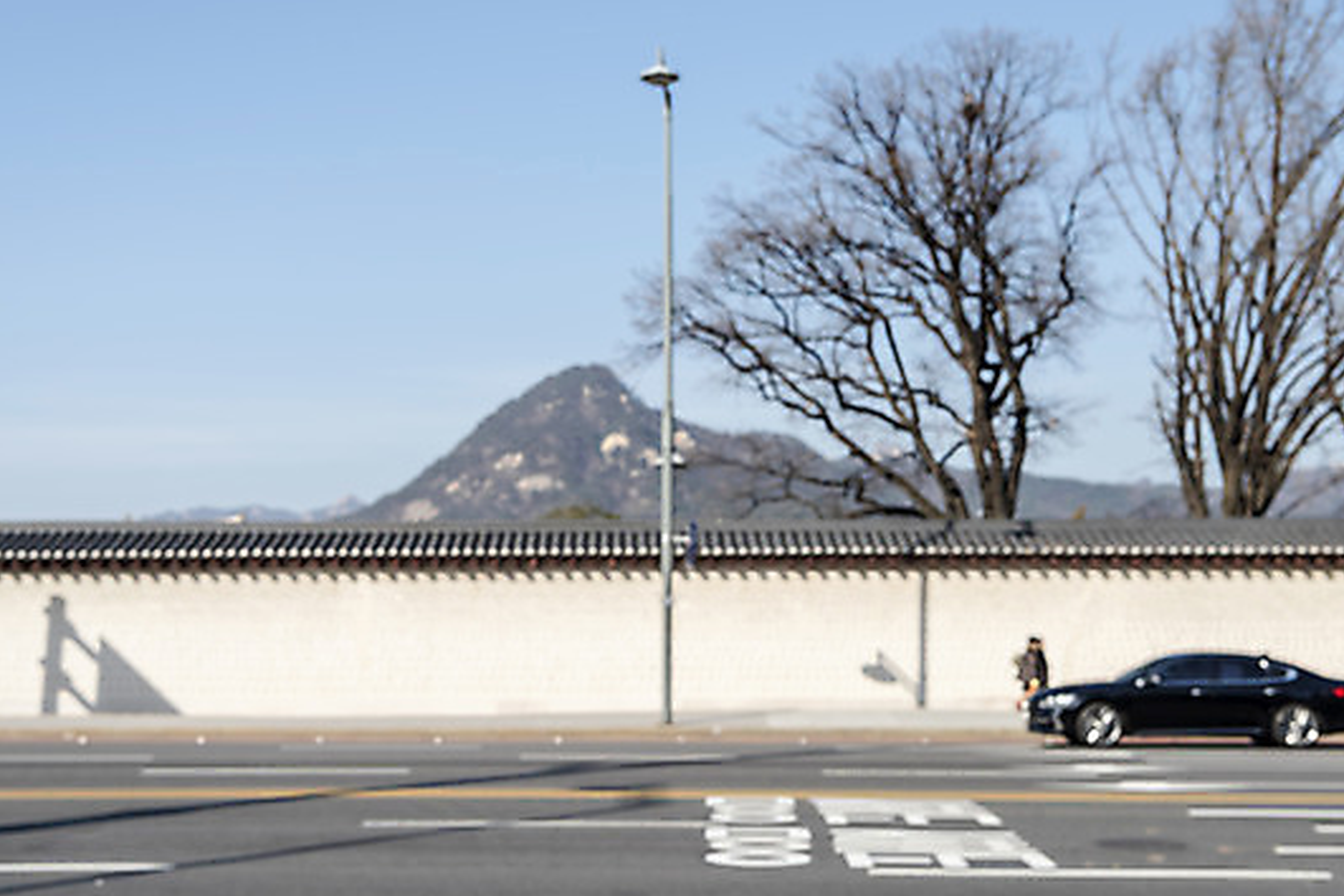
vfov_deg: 26.0
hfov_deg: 38.2
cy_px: 418
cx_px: 630
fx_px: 1941
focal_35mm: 52
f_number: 8
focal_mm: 46
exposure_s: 1/400
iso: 160
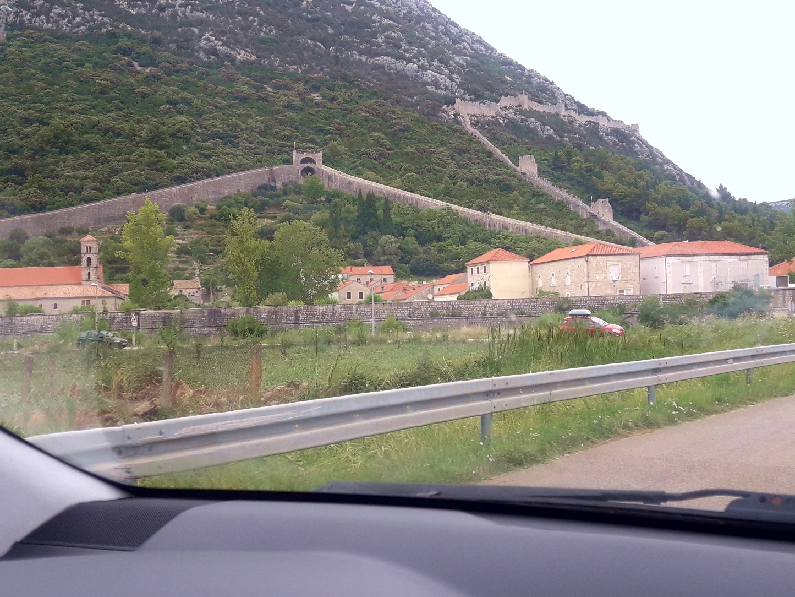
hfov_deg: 63.4
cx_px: 398
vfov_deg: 49.8
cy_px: 298
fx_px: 643
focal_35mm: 28
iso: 40
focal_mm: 3.7
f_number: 1.9
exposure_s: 1/613
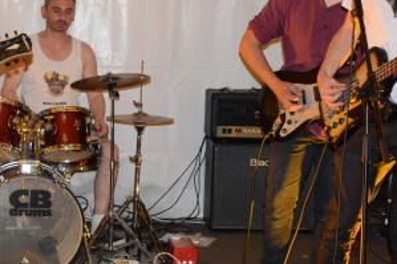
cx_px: 125
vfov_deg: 13.3
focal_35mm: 103
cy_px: 94
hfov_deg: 19.8
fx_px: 1135
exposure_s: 1/60
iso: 6400
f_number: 8
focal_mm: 44
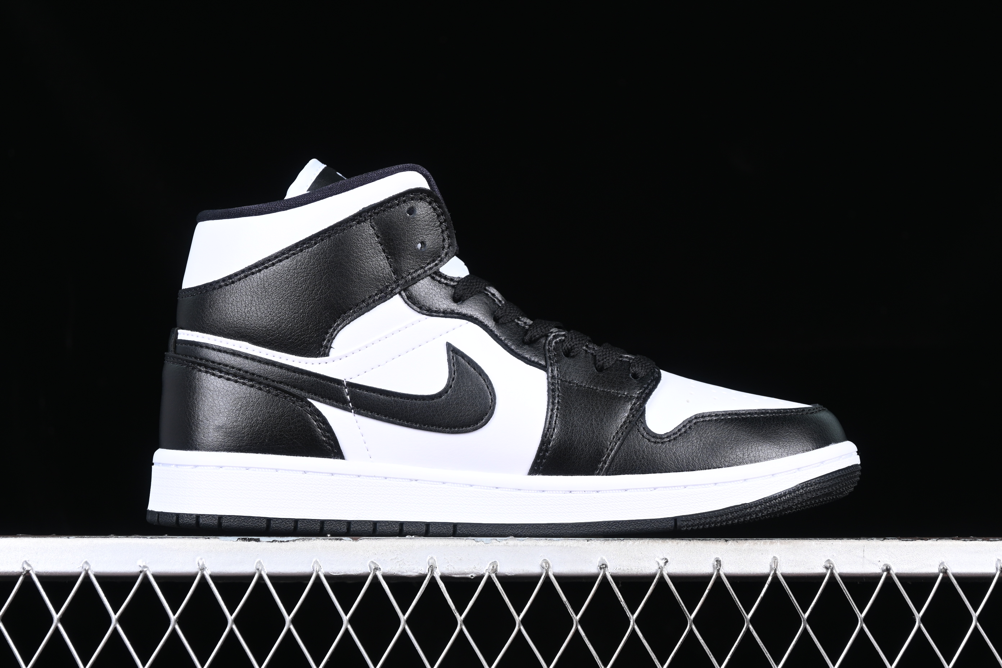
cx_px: 501
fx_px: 2087
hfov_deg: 27.0
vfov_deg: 18.2
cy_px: 334
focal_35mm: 75
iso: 160
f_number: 6.3
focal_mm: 50
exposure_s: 1/60
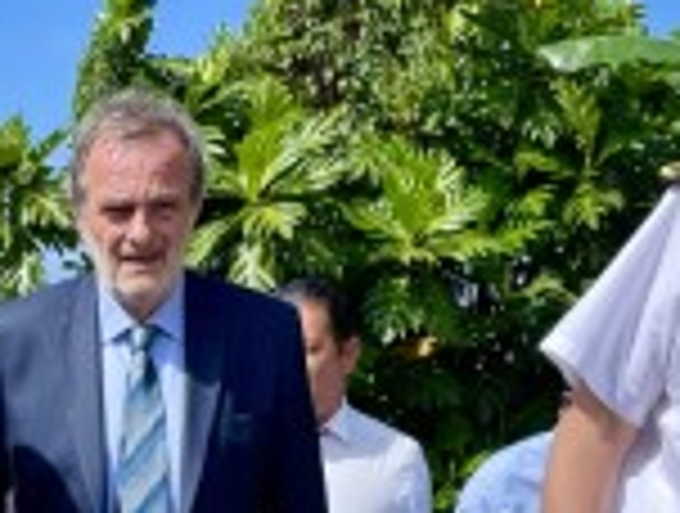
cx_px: 52
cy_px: 680
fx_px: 1910
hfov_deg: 19.8
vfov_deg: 14.6
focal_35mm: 97
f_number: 1.6
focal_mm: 4.2
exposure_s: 1/2882
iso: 32
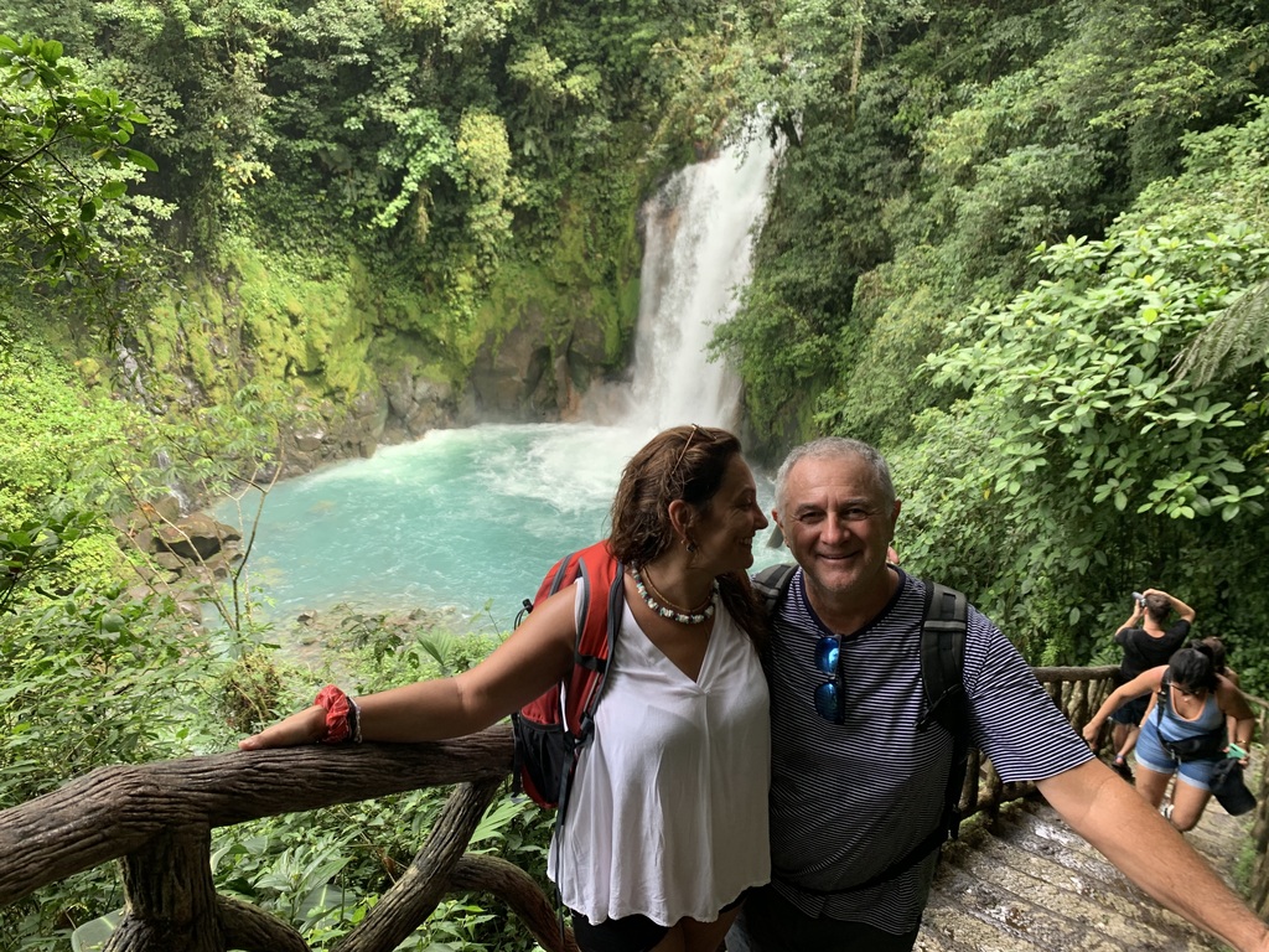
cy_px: 476
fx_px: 953
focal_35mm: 26
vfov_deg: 53.1
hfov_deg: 67.3
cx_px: 634
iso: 32
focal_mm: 4.25
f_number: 1.8
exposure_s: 1/122
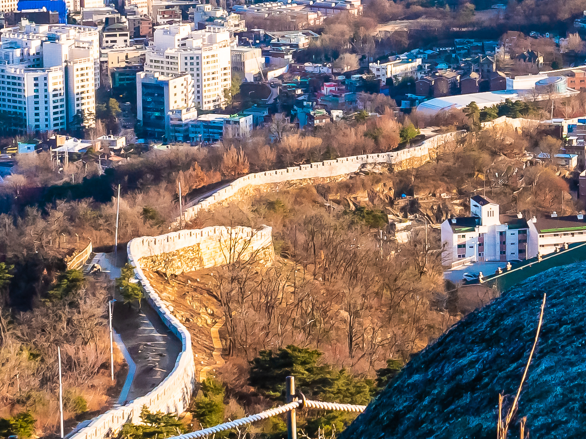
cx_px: 425
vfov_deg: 11.1
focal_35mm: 131
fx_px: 2218
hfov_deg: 15.0
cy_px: -70
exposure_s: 1/400
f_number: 8
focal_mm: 19
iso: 200
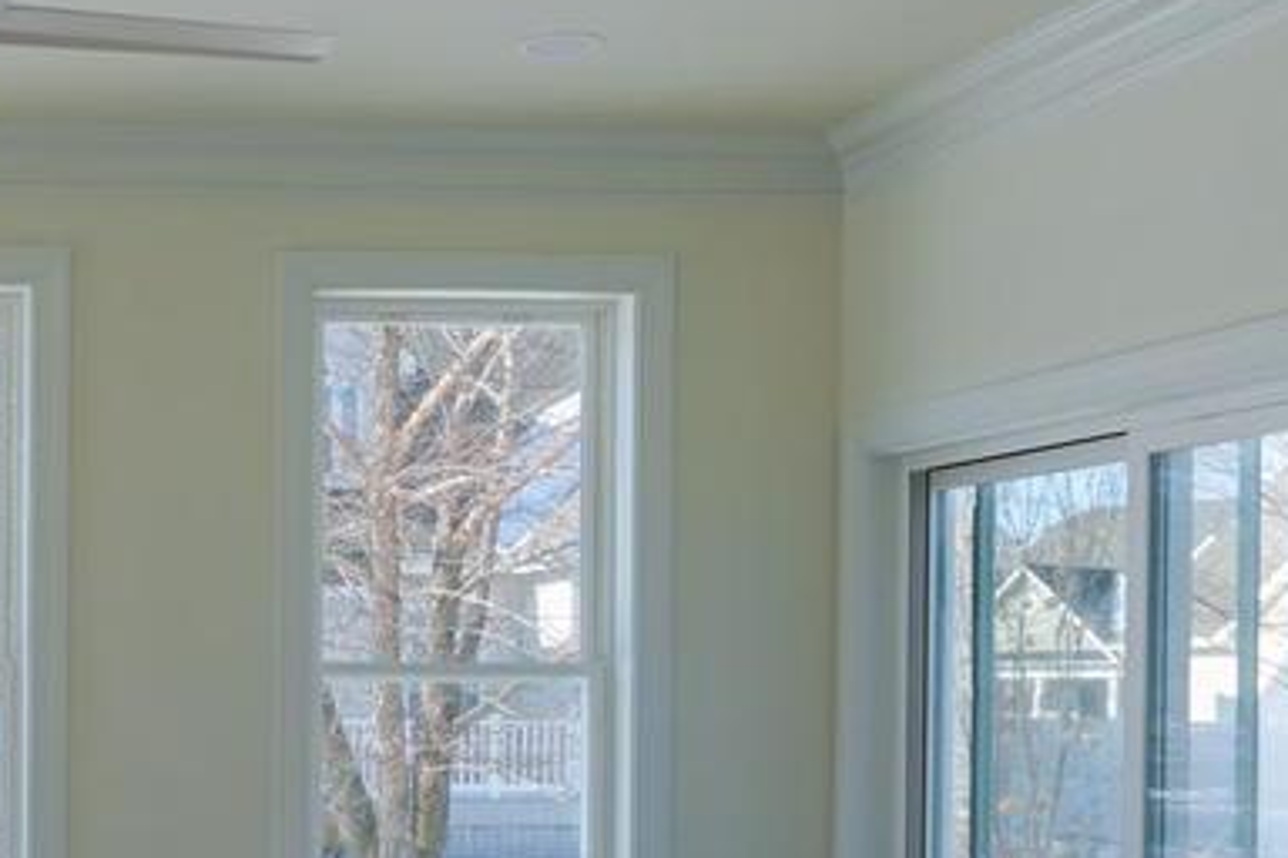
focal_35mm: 60
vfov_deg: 22.3
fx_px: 2146
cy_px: 707
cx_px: -144
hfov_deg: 29.9
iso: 100
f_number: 4.5
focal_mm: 16
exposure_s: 1/200
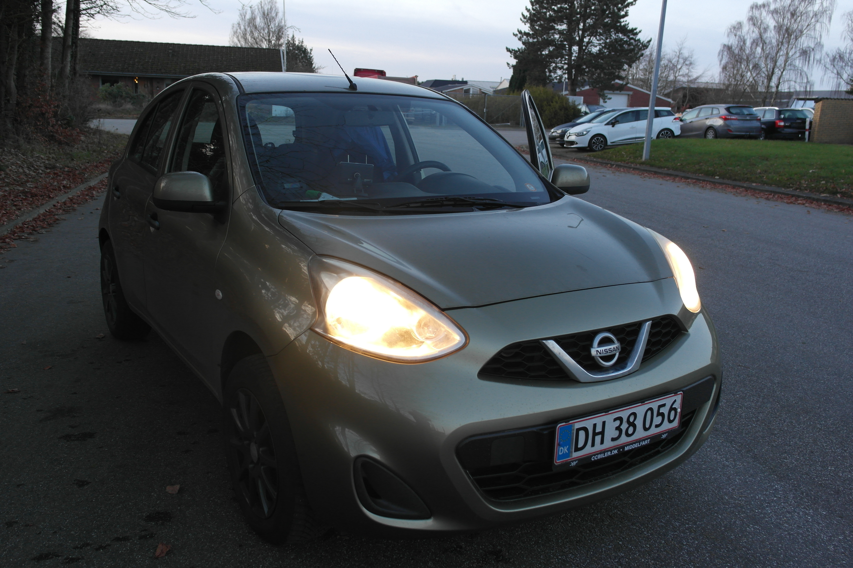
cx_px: 426
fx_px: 711
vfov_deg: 43.6
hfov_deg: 61.9
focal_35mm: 30
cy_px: 284
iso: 400
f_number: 4.5
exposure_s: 1/40
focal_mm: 20
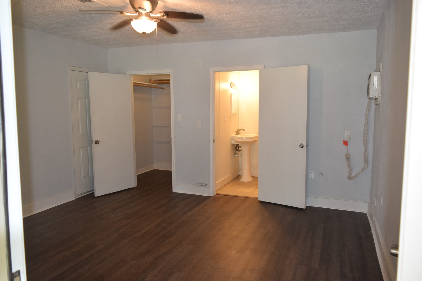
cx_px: 211
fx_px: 316
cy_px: 140
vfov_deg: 47.9
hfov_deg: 67.4
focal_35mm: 27
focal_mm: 18
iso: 800
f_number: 4.5
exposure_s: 1/80
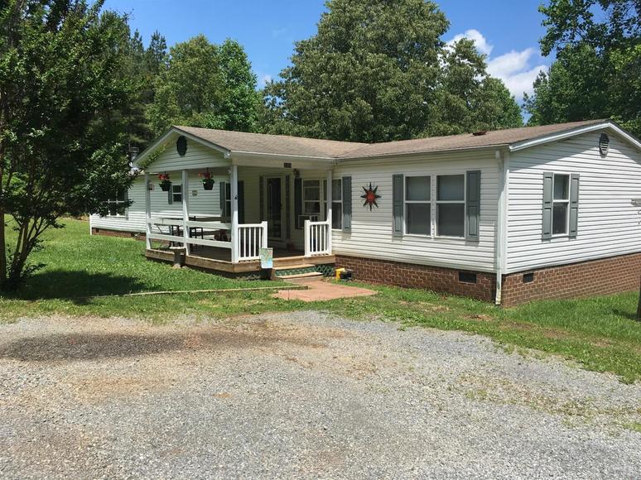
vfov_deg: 48.2
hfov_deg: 61.7
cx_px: 320
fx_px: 537
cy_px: 240
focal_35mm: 29
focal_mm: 4.15
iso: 25
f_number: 2.2
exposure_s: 1/1672
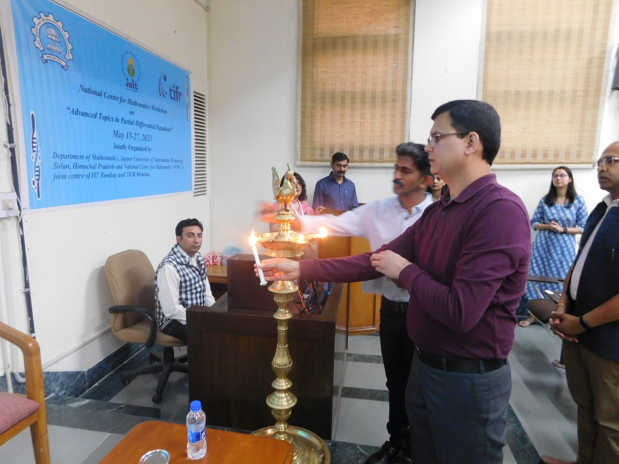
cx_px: 310
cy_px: 232
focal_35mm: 23
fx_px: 411
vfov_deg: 58.9
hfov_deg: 73.9
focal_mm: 4
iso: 450
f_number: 3
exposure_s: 1/8
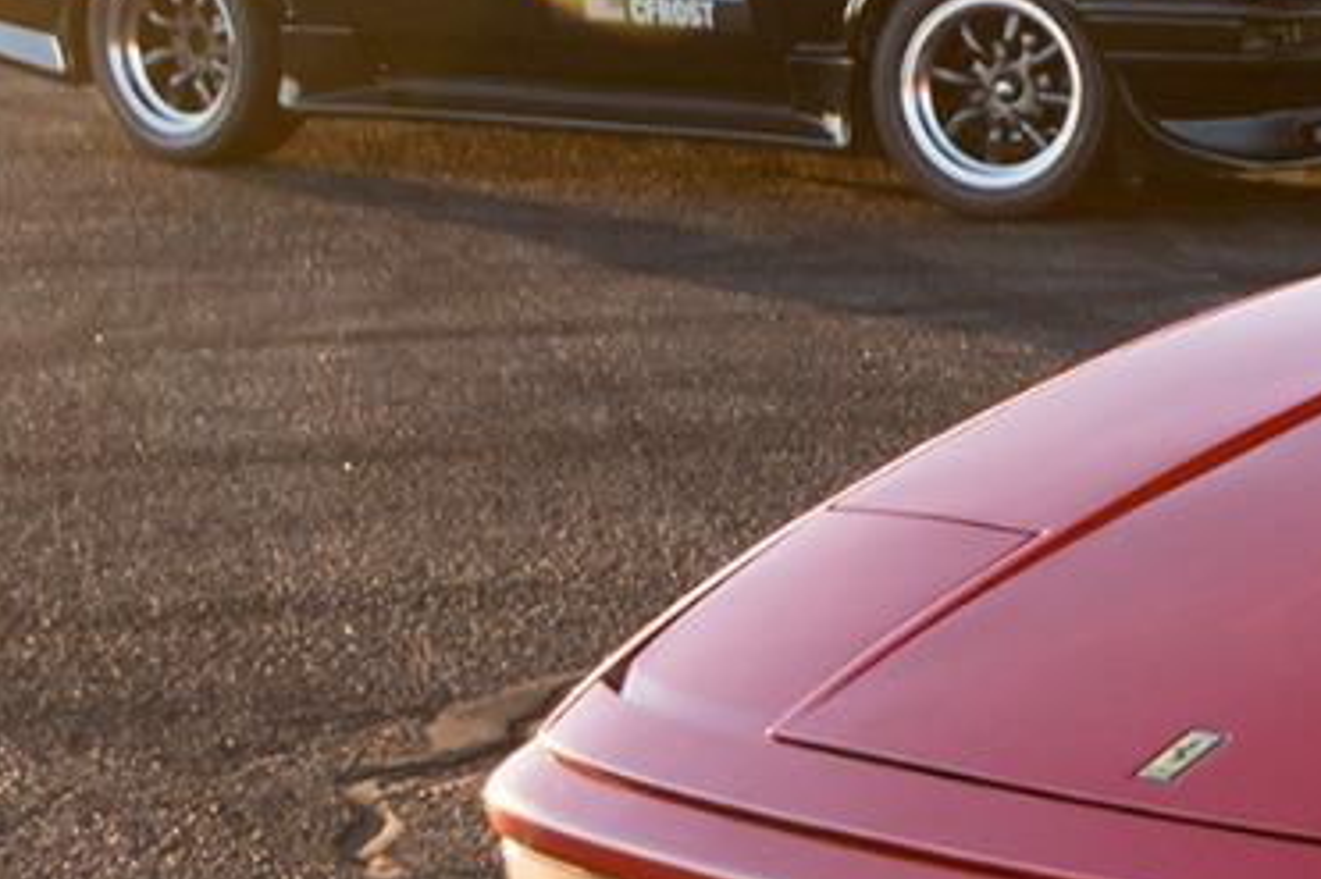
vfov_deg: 9.0
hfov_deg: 12.5
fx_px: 5611
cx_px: 2193
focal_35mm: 153
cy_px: 505
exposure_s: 1/250
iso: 800
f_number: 5
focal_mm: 35
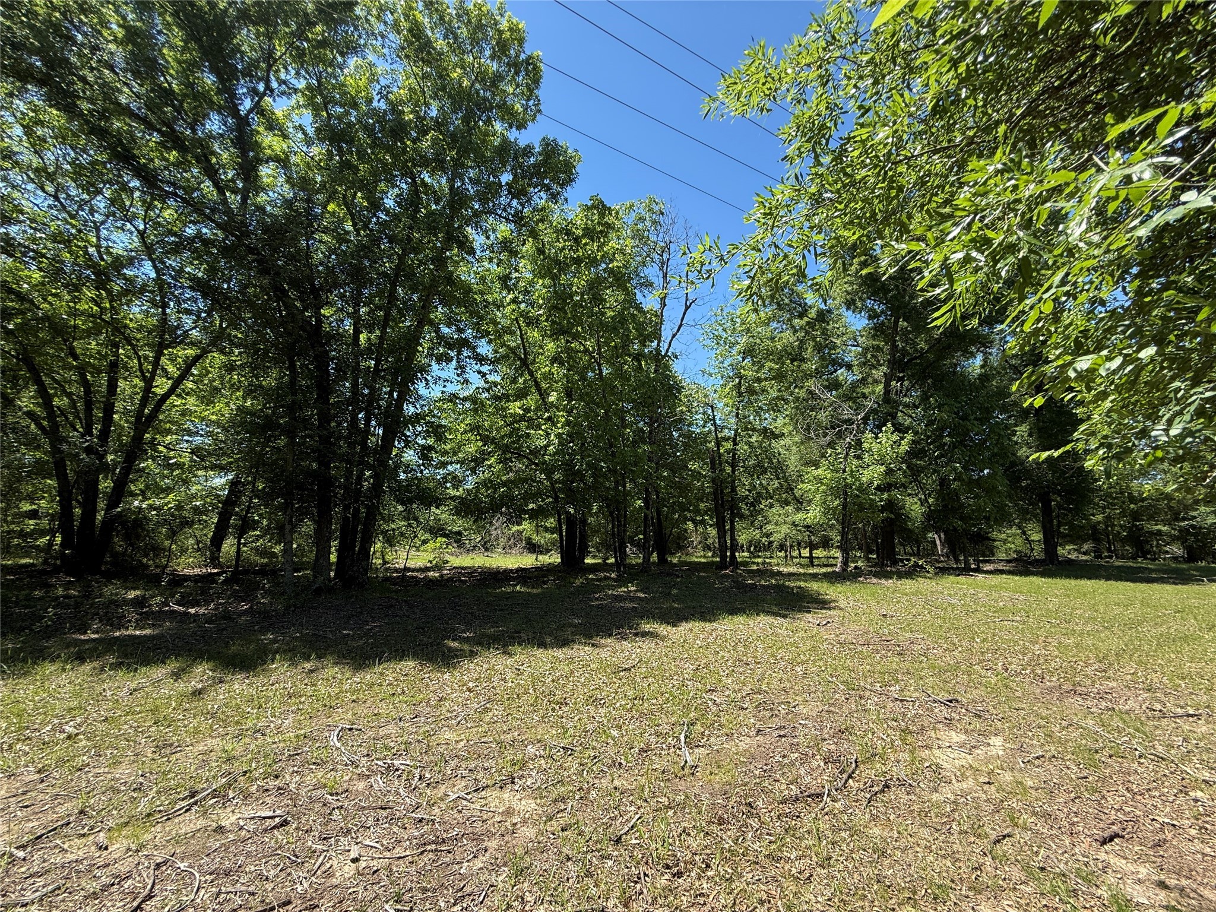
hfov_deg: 102.1
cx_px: 608
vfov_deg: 85.7
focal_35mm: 14
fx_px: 492
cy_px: 456
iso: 50
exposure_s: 1/416
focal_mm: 2.22
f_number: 2.2
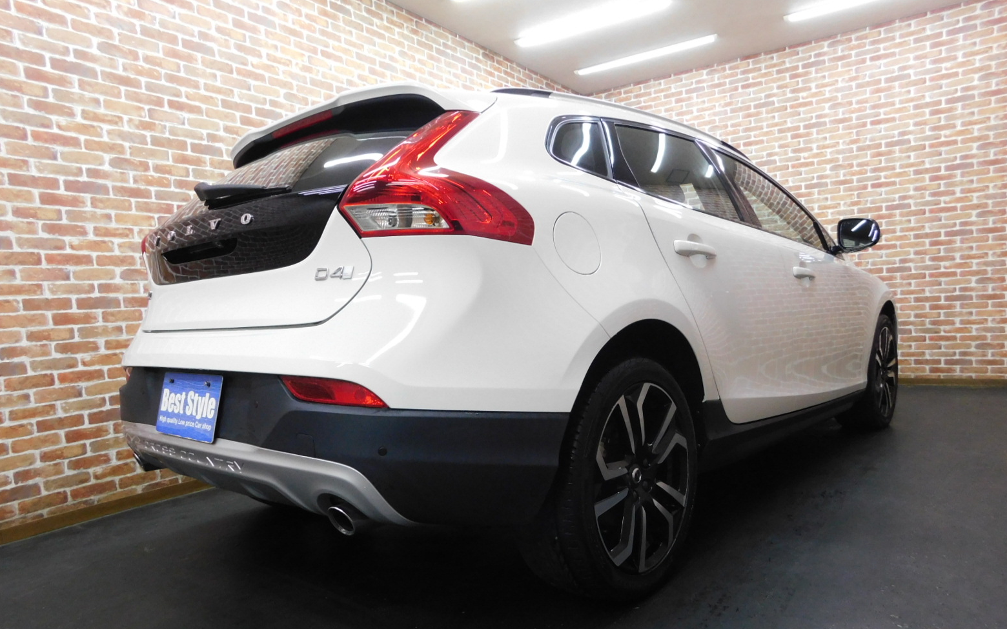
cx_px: 493
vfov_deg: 49.1
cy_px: 368
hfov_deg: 72.5
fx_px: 686
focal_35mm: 25
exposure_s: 1/30
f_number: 3
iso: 320
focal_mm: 4
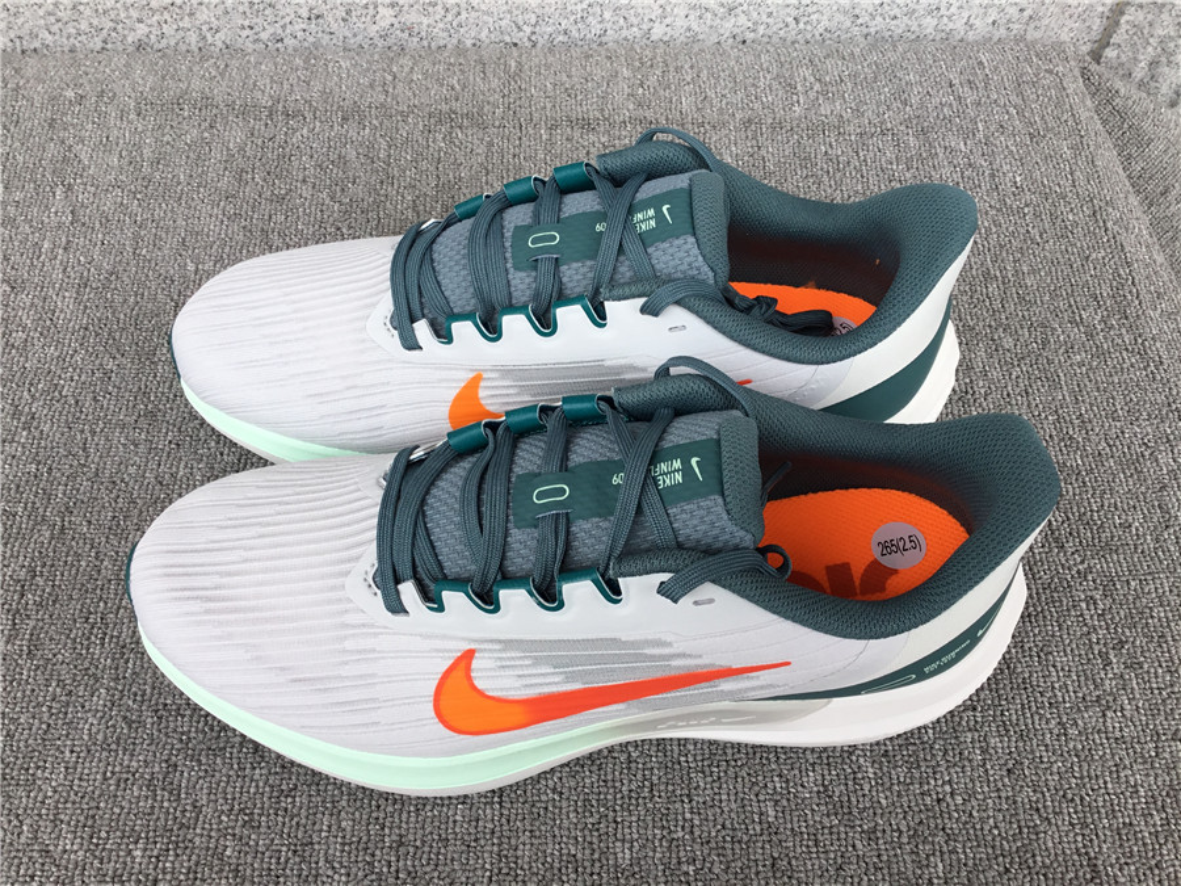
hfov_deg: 58.4
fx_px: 1058
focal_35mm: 31
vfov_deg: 45.4
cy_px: 443
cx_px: 590
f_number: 2.4
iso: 25
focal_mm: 3.3
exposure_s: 1/100
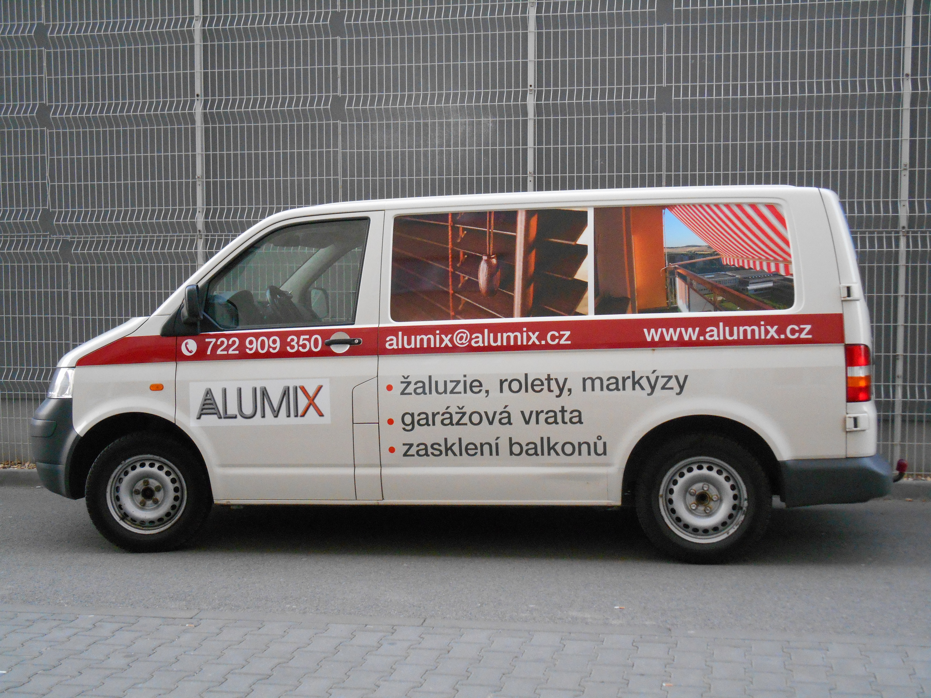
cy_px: 349
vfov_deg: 31.5
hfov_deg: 41.2
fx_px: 1237
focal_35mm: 46
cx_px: 466
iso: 560
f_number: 4
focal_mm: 8.3
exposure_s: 1/250
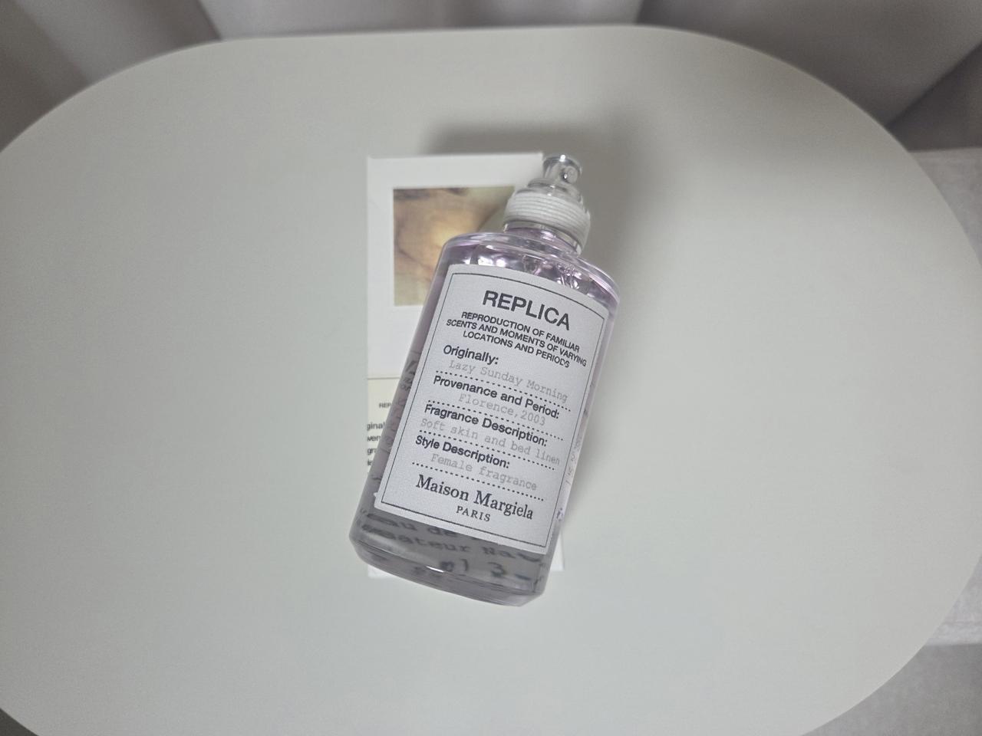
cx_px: 491
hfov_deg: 73.9
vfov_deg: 58.9
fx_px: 652
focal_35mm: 23
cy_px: 368
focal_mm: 5.4
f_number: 1.8
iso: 200
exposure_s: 1/120
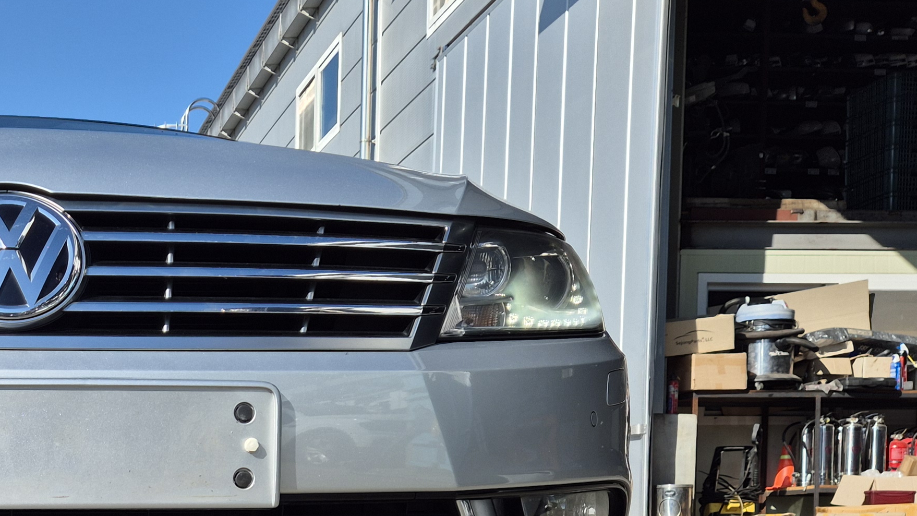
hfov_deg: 34.4
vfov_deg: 20.0
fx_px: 1386
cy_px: 584
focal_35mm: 57
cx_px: 81
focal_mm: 5.4
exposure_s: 1/1720
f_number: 1.8
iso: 25
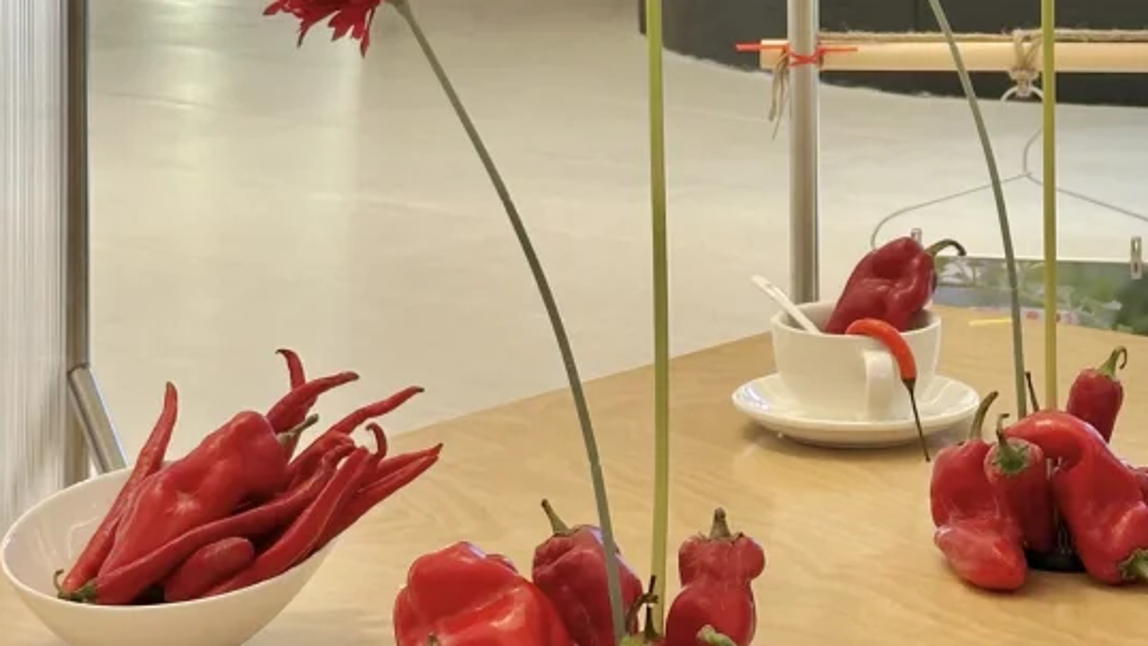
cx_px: 719
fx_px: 4263
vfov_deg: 8.6
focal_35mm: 140
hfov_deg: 15.3
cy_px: -149
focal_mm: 6.86
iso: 80
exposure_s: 1/50
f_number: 1.78
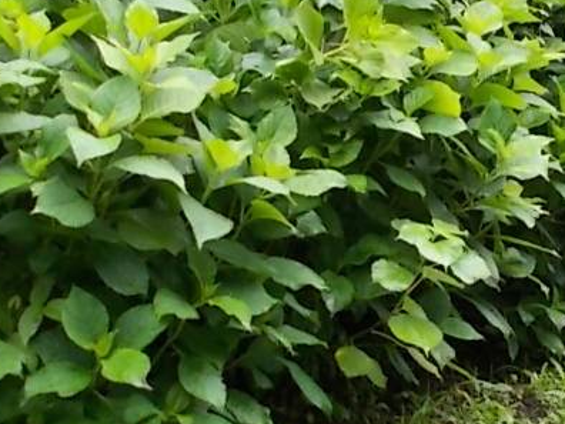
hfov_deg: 18.4
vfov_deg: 13.9
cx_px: 504
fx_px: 1714
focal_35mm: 105
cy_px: -9
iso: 80
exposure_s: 1/50
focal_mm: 4.6
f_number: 3.2
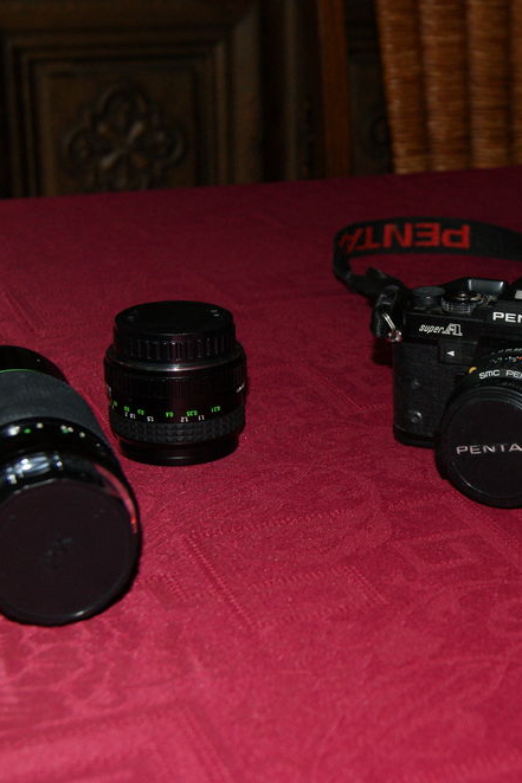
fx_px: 1480
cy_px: 392
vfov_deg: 29.7
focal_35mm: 68
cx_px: 513
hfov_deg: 19.5
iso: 400
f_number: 5.6
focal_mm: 30
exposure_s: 1/60
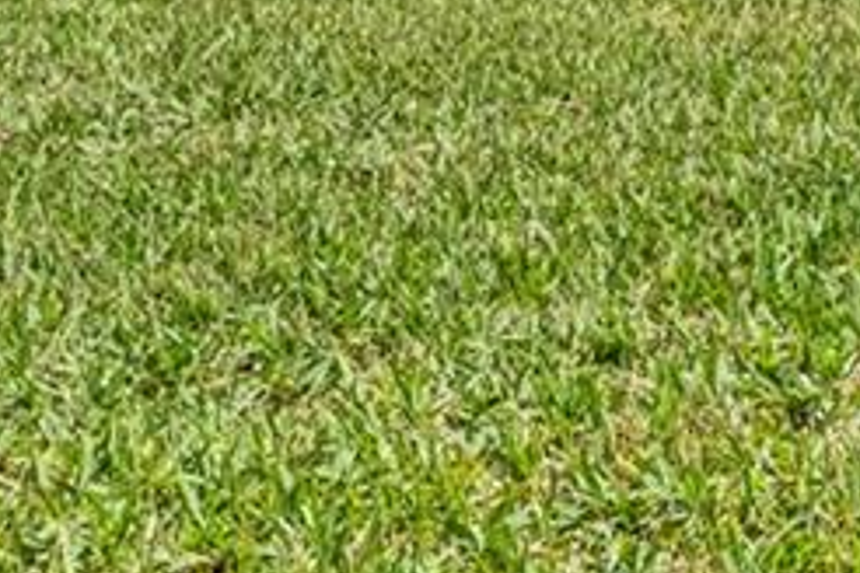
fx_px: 2562
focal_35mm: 107
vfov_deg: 10.9
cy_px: -779
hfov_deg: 18.1
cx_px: 1021
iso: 250
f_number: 9
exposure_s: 1/4000
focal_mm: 11
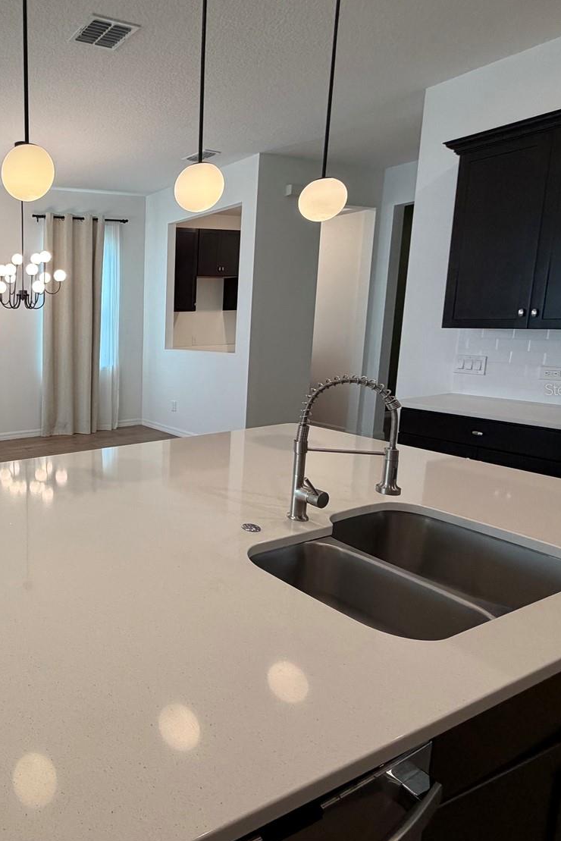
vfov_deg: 81.1
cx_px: 10
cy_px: 389
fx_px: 491
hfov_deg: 49.5
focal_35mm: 21
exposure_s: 1/120
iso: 200
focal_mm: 2.22
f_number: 2.2
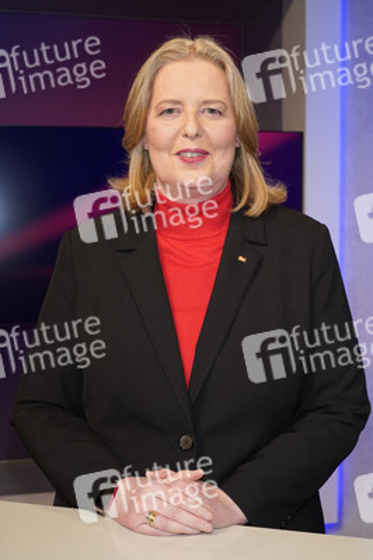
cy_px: 280
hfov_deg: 31.8
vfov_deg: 46.4
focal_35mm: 42
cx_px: 186
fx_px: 654
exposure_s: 1/160
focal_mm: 42
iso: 2000
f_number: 5.6
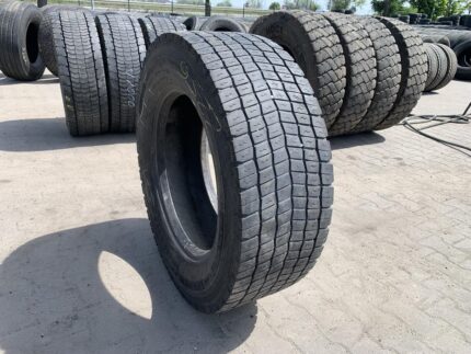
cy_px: 177
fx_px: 354
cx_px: 236
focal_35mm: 26
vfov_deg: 53.1
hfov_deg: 67.3
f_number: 1.8
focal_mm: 4.25
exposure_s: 1/1021
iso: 25
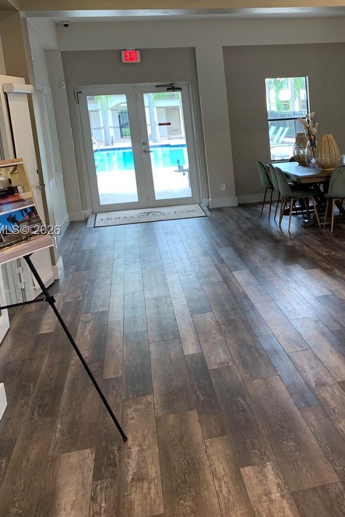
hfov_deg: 29.2
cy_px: 231
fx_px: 632
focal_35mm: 44
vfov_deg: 44.4
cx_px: 318
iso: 64
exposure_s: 1/60
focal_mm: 4.25
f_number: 1.8
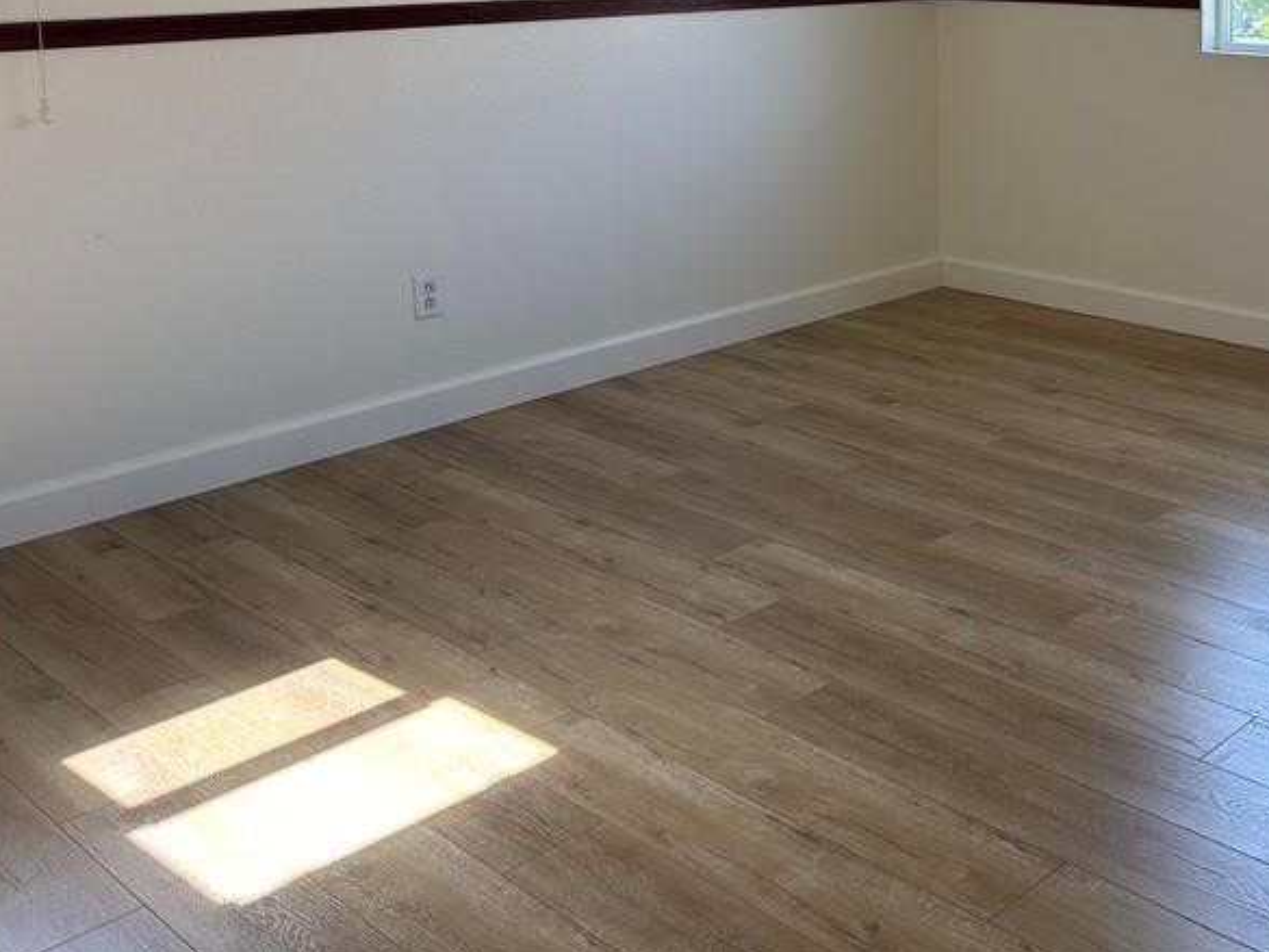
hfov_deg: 41.9
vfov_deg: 32.9
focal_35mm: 42
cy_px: 130
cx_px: 1091
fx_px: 1540
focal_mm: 6.86
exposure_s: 1/161
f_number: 1.78
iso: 80
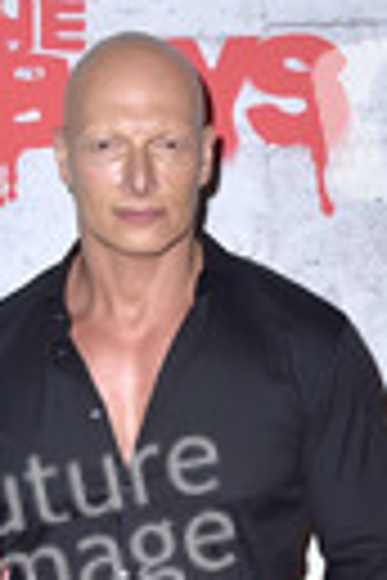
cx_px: 137
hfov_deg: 13.8
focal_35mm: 99
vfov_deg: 19.0
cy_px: 769
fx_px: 1596
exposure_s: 1/250
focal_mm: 32
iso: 320
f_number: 7.1
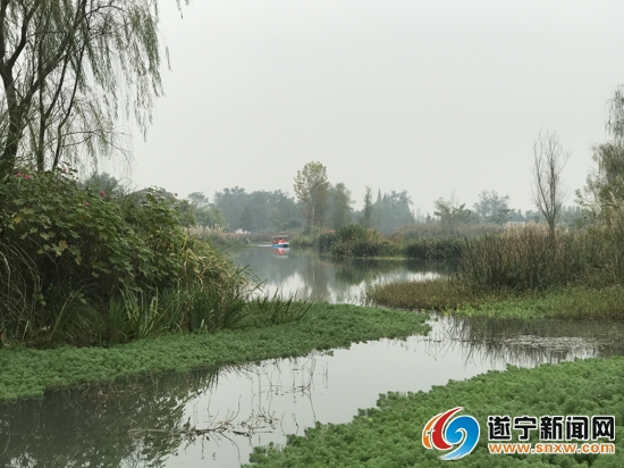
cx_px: 312
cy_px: 234
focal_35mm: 57
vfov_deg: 25.6
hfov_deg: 33.8
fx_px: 1027
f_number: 2.8
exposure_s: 1/465
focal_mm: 6.6
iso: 20
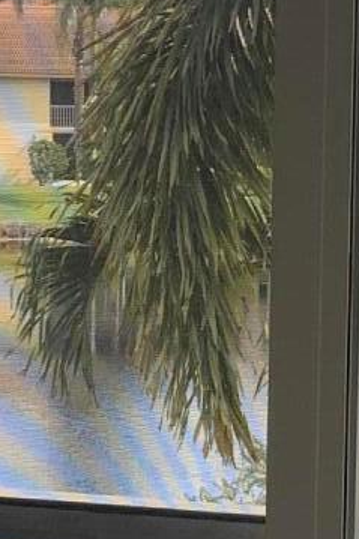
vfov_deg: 12.2
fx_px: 2515
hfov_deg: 8.2
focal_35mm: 168
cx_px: 155
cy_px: 237
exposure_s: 1/277
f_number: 1.8
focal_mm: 3
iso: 16
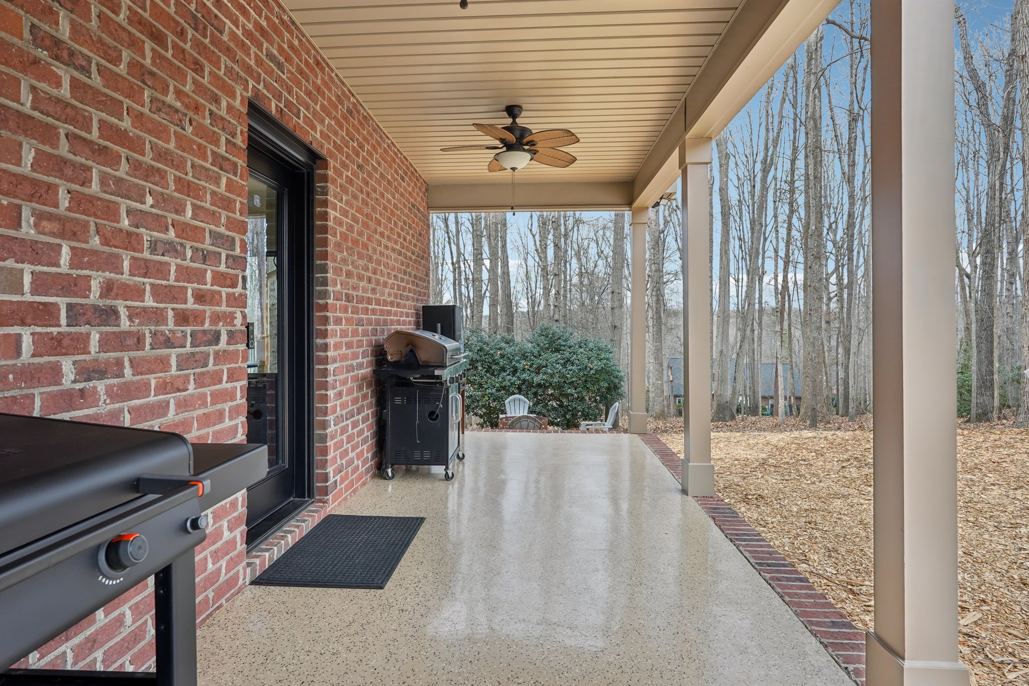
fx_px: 543
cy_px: 343
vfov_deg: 64.5
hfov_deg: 86.9
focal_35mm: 19
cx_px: 514
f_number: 8
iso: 400
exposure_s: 1/30
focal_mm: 19
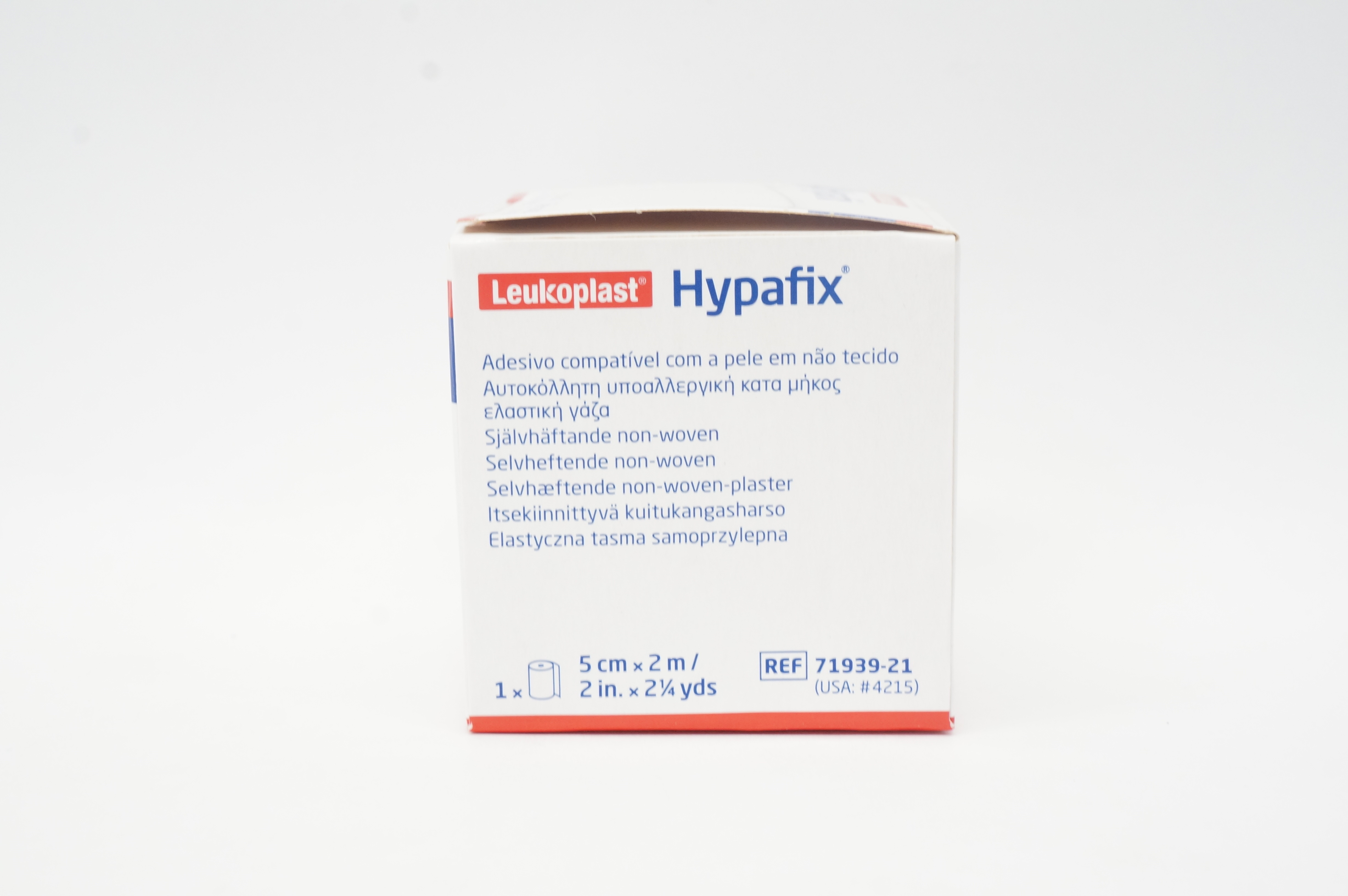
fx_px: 1908
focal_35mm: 51
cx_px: 674
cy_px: 448
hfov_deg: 38.9
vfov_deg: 26.4
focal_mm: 34
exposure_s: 1/20
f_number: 11
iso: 800
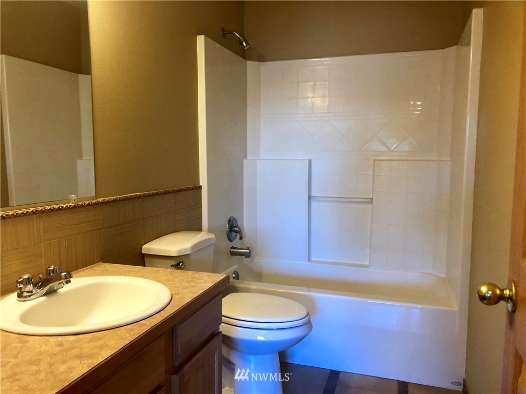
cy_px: 197
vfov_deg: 49.7
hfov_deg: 63.4
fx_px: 425
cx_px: 263
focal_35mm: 28
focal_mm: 3.99
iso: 50
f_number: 1.8
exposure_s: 1/15
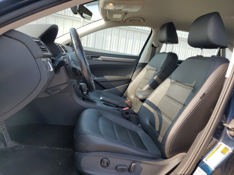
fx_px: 176
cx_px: 117
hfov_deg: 67.3
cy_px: 88
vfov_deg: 53.1
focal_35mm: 26
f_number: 1.5
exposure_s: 1/769
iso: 50
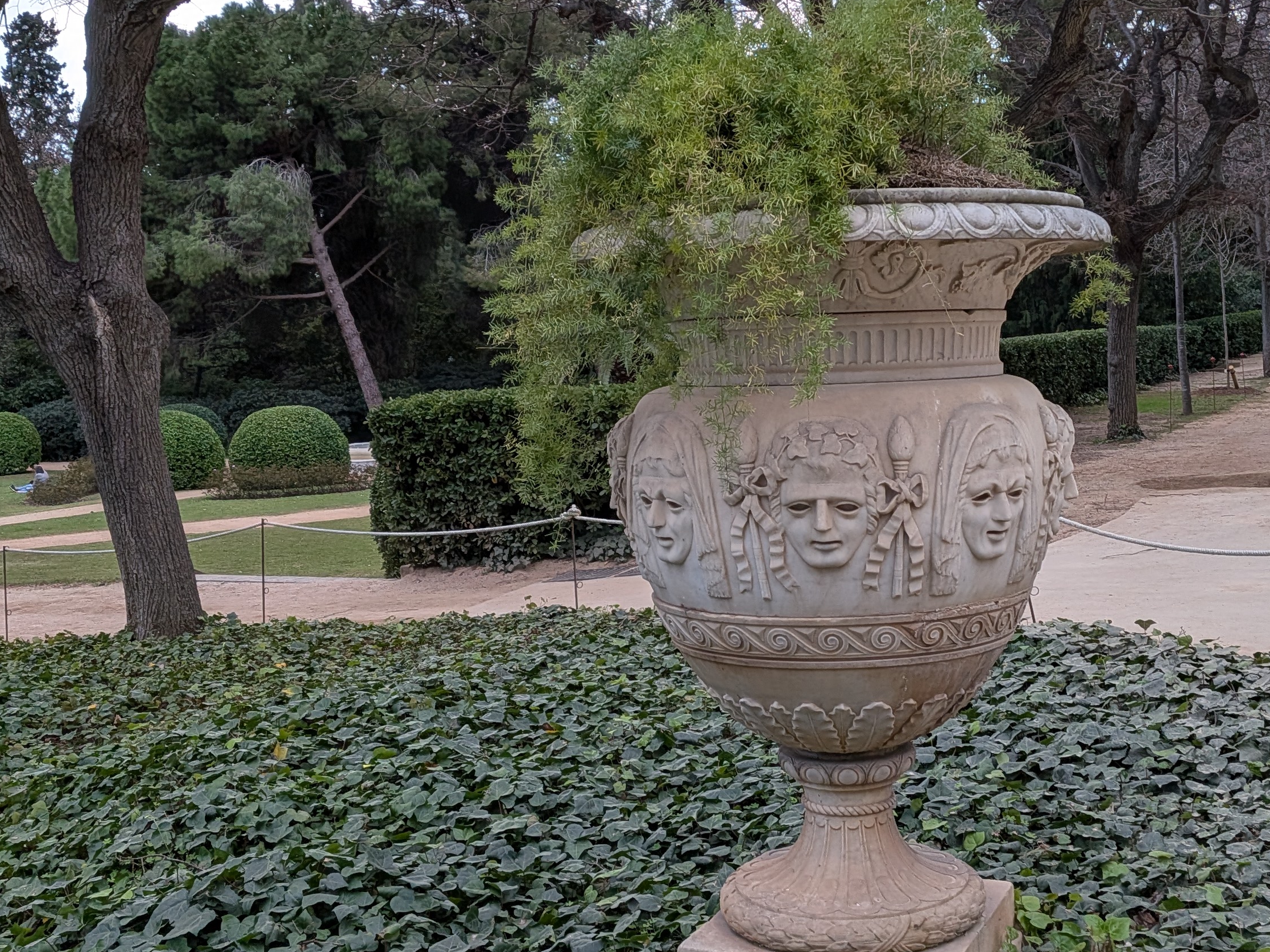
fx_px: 1577
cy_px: 567
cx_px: 780
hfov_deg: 43.6
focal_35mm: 43
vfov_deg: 33.5
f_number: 1.7
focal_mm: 4.53
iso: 19
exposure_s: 1/669
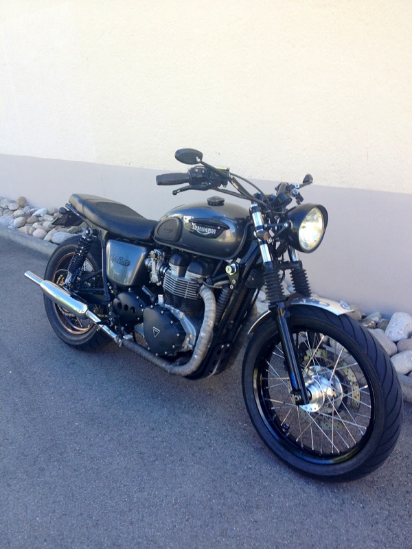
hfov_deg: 40.7
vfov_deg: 52.6
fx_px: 555
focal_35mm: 35
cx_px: 206
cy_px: 274
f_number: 2.4
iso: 50
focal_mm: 4.28
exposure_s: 1/152
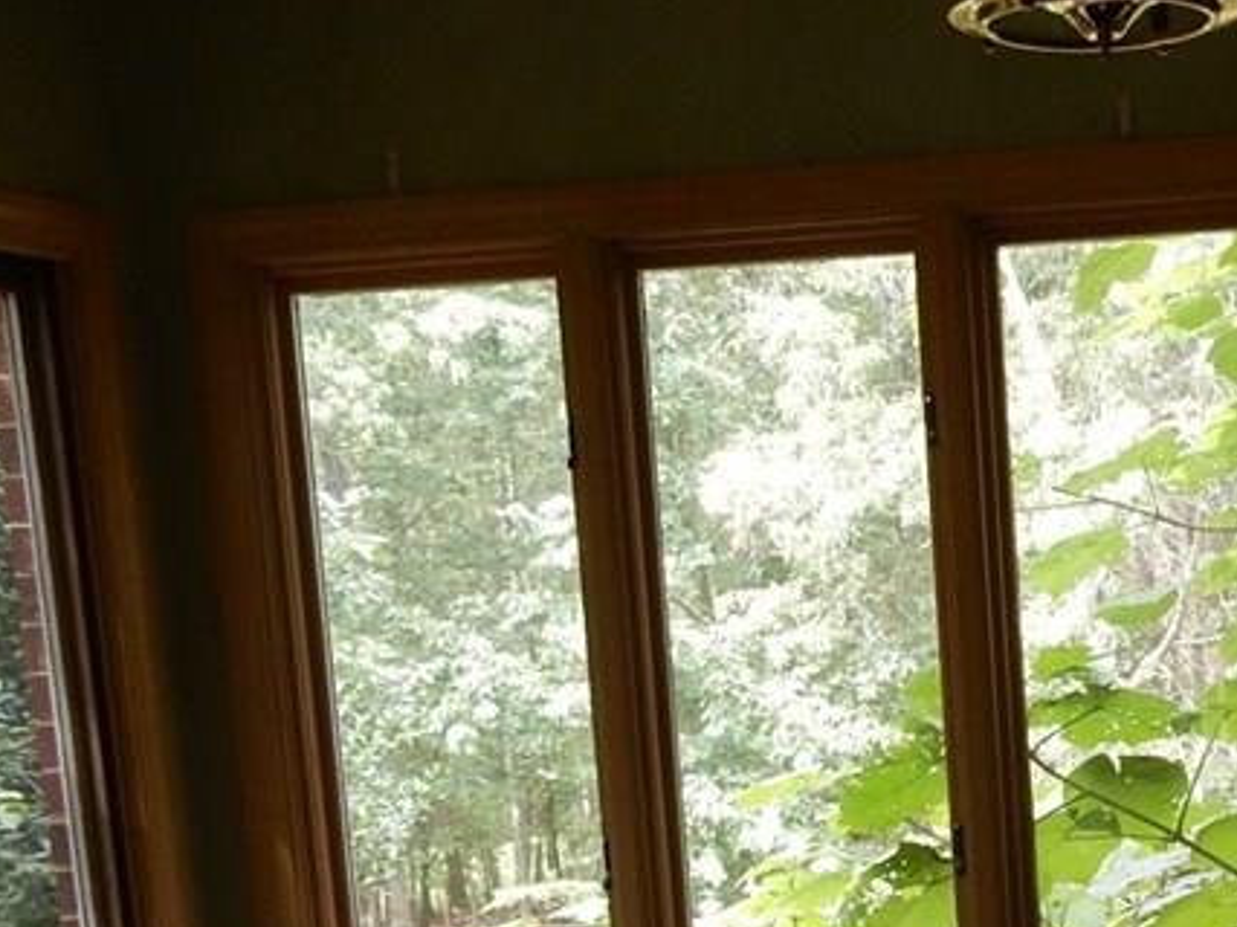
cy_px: 779
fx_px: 2143
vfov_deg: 23.9
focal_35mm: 60
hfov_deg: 30.3
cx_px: 1191
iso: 220
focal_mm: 4.5
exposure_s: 1/30
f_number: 3.7
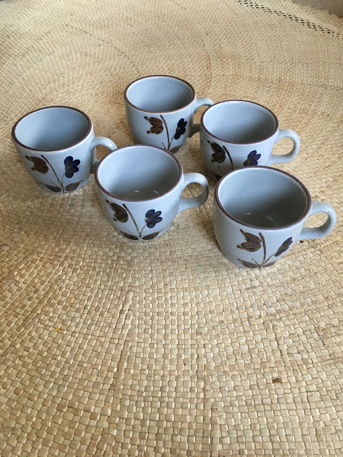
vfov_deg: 61.7
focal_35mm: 29
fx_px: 383
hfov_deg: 48.2
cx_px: 172
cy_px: 228
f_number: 2.2
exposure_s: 1/33
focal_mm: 4.15
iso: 250
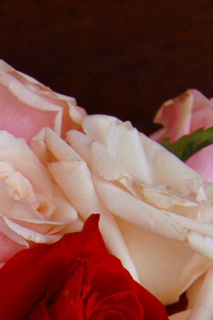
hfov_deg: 10.5
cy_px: 492
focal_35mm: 125
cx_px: -144
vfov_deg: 15.1
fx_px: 1108
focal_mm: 23
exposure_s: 1/80
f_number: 4.5
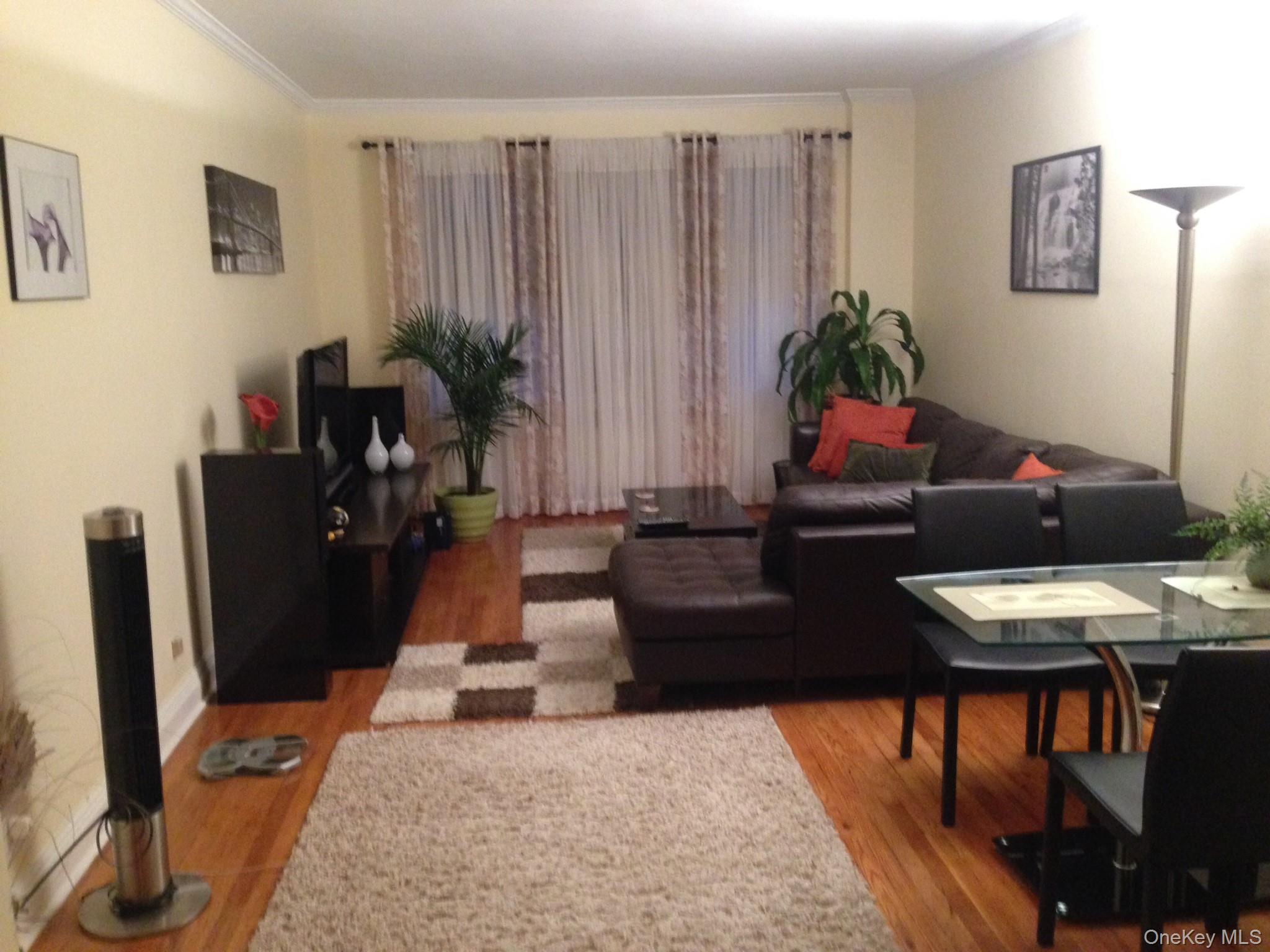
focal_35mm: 33
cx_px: 635
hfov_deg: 55.4
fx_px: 1211
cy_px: 476
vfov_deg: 42.9
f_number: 2.4
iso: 500
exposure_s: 1/15
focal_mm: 4.12
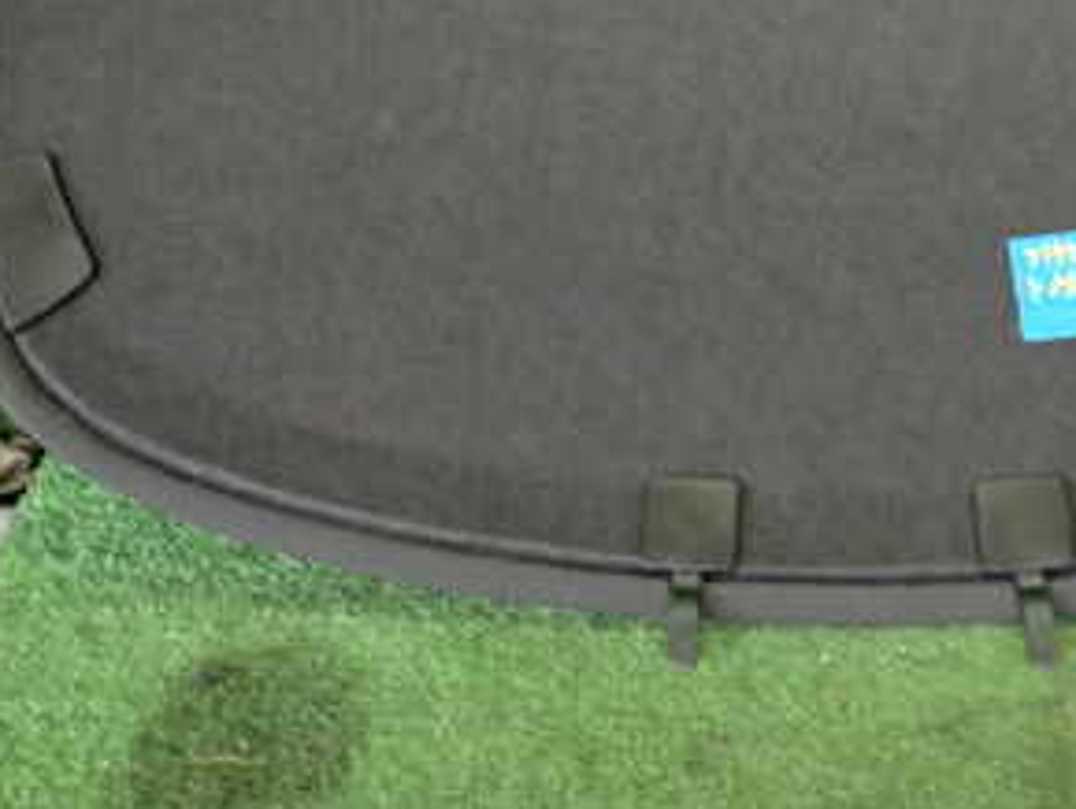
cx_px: 831
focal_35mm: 62
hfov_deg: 30.5
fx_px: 1929
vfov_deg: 23.2
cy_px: 111
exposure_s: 1/30
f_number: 2.3
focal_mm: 5.4
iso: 400
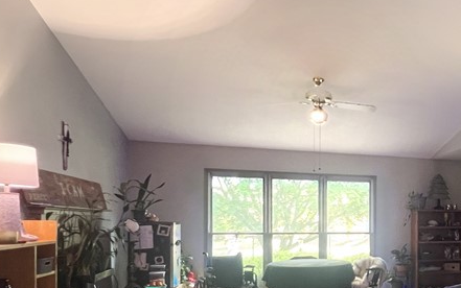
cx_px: 436
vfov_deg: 36.9
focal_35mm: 32
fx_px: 402
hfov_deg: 50.9
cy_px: 260
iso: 500
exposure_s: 1/60
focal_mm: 1.57
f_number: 1.8
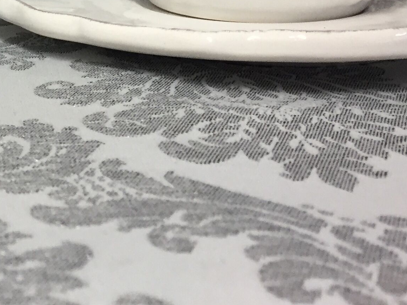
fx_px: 964
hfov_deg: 22.7
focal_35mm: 82
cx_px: -16
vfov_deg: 17.2
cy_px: -52
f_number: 2.2
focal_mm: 4.15
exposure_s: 1/33
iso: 64
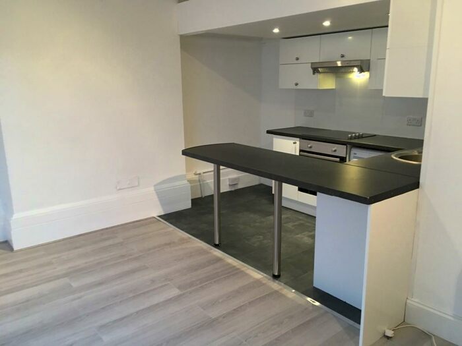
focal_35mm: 29
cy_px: 173
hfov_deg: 61.7
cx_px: 231
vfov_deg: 48.2
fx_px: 387
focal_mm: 4.15
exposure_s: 1/30
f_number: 2.2
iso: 100
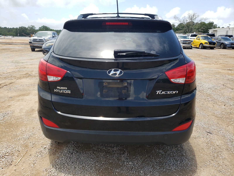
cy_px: 88
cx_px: 117
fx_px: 176
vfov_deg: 53.1
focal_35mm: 26
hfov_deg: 67.3
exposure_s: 1/1667
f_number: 1.5
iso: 50
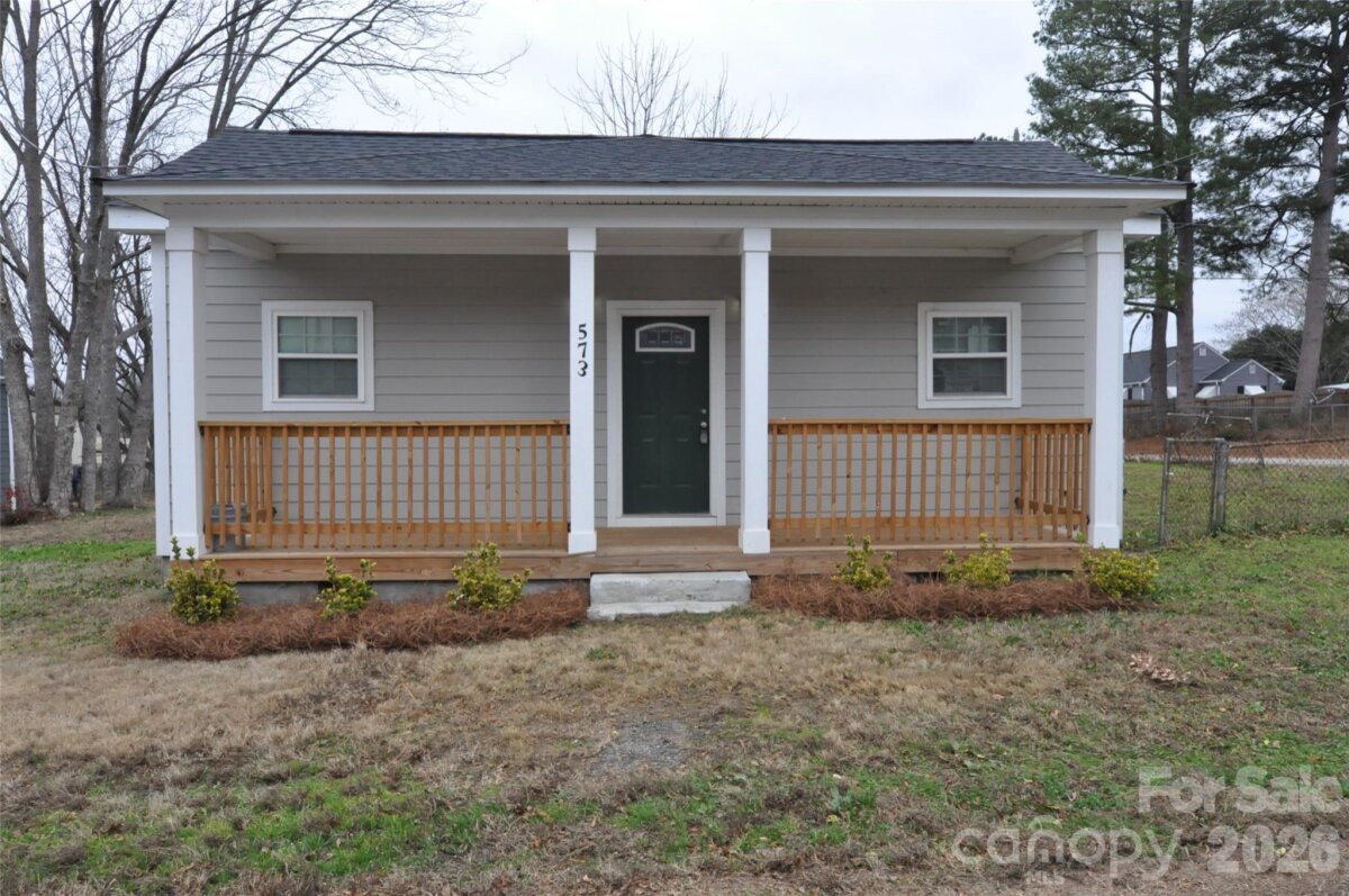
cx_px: 674
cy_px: 448
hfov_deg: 81.3
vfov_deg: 59.4
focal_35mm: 21
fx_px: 786
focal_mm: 14
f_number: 9
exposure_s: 1/320
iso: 1250
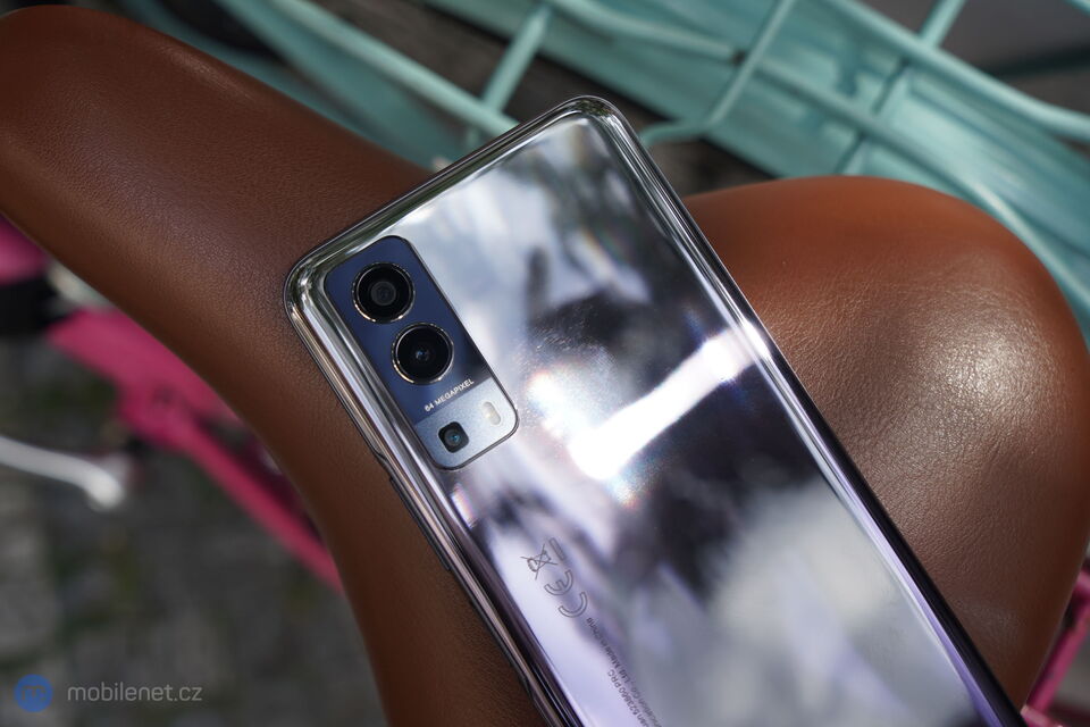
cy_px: 364
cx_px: 545
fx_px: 1393
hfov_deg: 42.7
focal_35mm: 46
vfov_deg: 29.2
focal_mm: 46
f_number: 6.3
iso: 160
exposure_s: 1/160
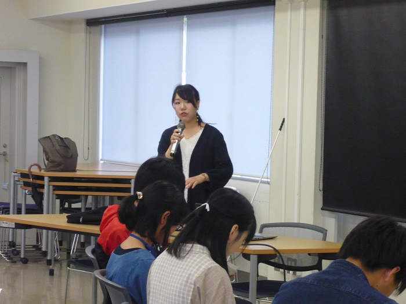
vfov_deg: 14.8
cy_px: 152
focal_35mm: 100
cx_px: 203
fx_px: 1173
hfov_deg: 19.6
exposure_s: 1/30
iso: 400
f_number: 5.6
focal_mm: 16.4
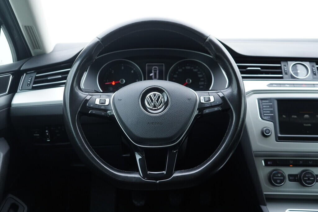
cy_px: 106
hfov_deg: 53.1
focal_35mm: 36
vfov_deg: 36.9
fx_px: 318
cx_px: 159
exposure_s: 1/40
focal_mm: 24
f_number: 2.8
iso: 200
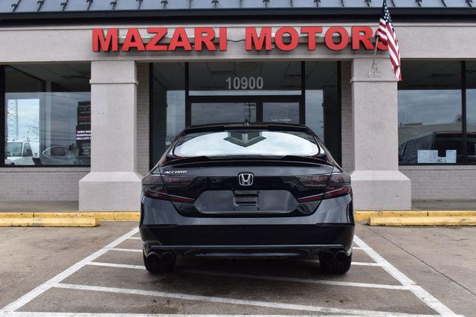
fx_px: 535
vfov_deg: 33.0
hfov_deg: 47.9
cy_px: 158
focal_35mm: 40
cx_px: 238
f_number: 9
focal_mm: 27
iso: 400
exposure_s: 1/125
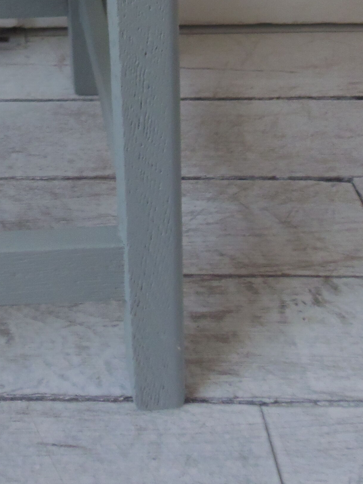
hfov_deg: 21.3
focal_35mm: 63
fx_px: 881
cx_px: -96
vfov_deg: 27.1
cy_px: -98
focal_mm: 4.3
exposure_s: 1/30
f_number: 2.9
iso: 100
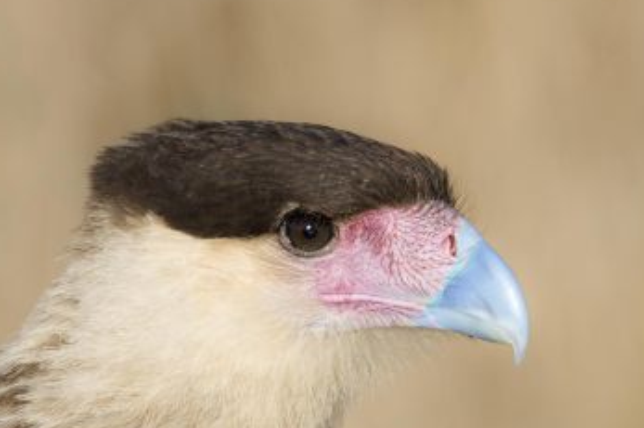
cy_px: 407
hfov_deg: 1.1
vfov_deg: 0.7
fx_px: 32952
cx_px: 215
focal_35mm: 1843
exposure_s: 1/3200
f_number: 8
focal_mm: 800
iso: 1600
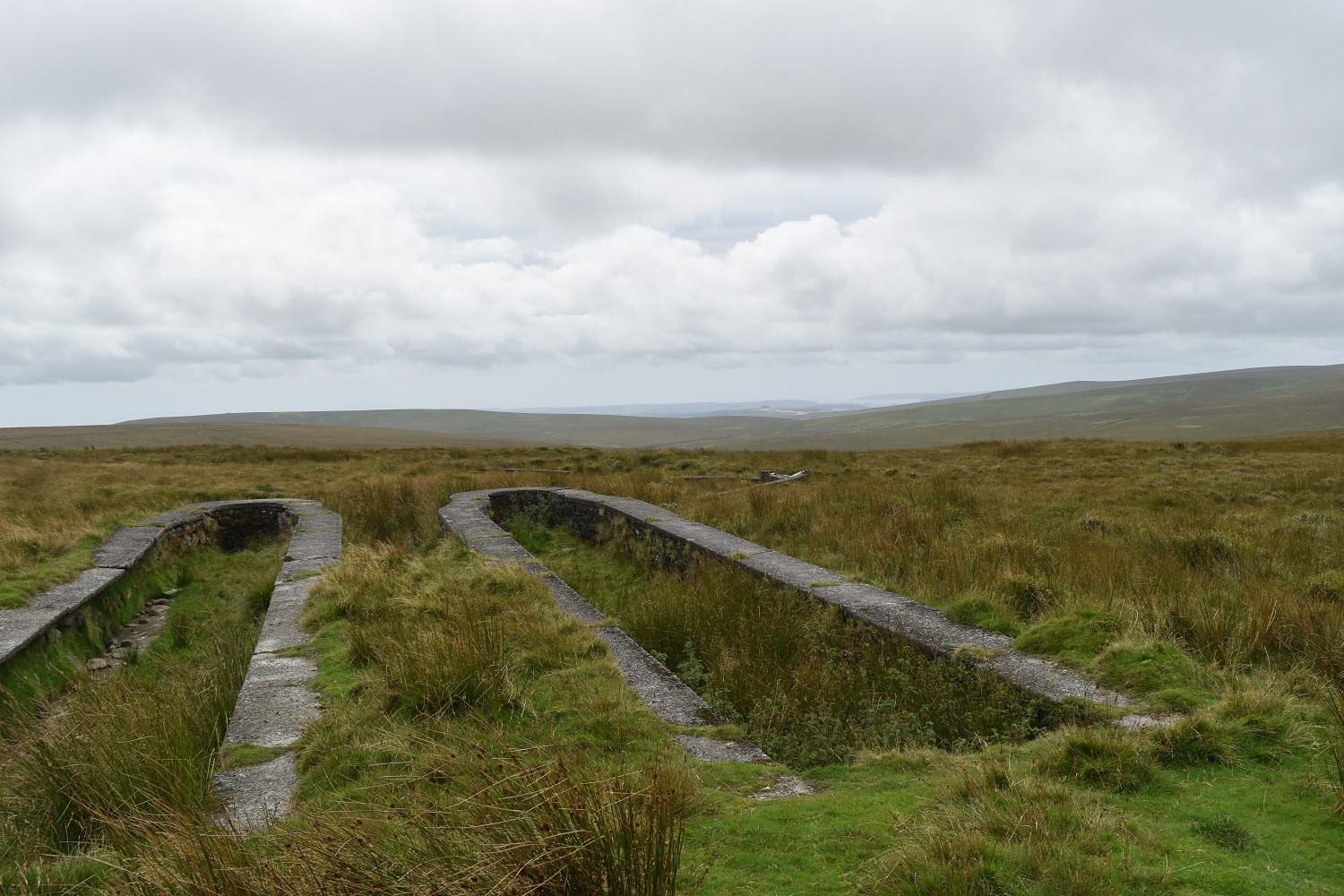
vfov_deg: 40.0
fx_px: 1232
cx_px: 672
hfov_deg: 57.2
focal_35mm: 33
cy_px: 448
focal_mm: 22
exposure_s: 1/320
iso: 100
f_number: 9
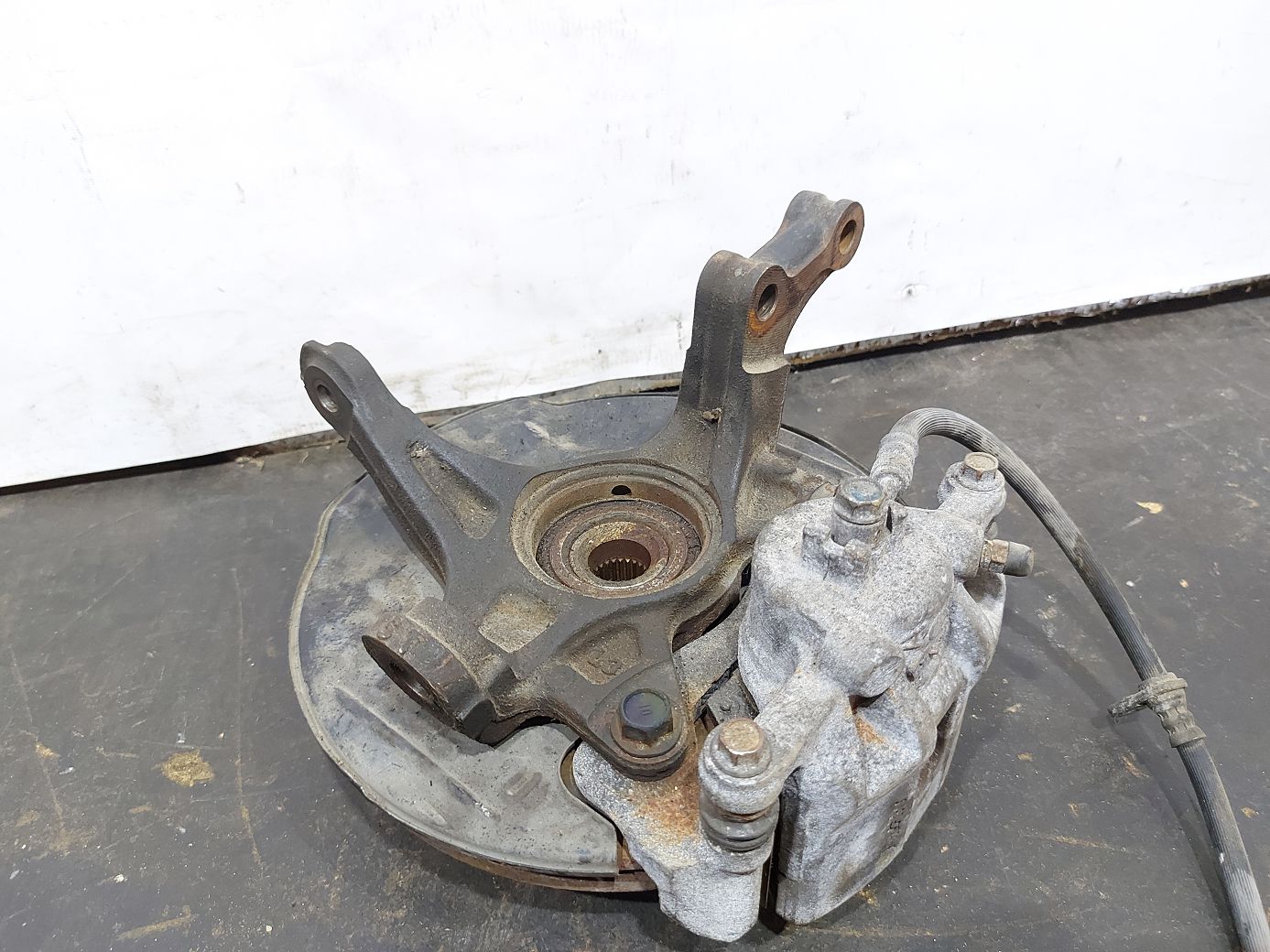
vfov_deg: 56.8
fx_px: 880
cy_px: 476
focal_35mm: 24
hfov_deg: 71.6
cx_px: 635
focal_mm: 5.23
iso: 250
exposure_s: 1/33
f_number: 1.8
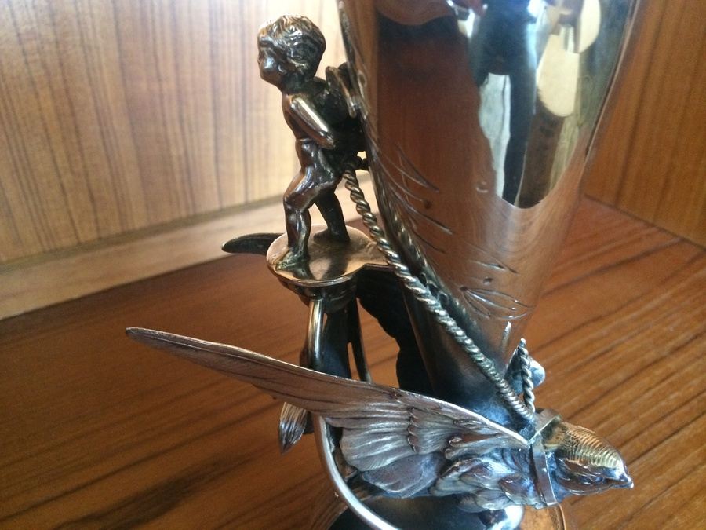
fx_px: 612
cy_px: 265
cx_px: 353
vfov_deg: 46.8
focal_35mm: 30
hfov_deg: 60.0
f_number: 2.2
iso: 320
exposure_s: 1/15
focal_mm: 4.12
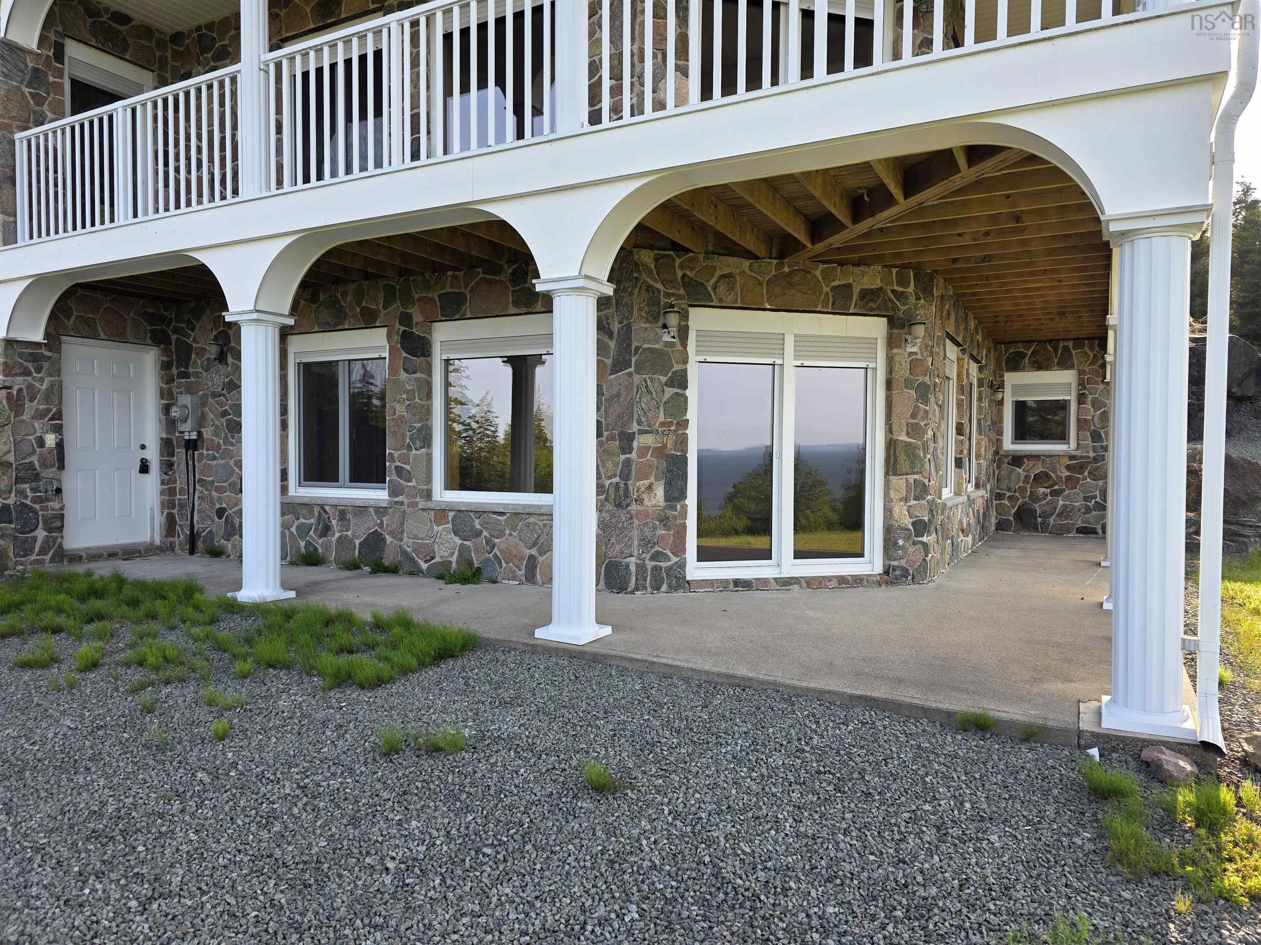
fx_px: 838
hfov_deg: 73.9
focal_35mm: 23
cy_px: 472
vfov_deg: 58.9
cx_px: 630
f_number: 1.7
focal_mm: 6.3
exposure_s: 1/359
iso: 32
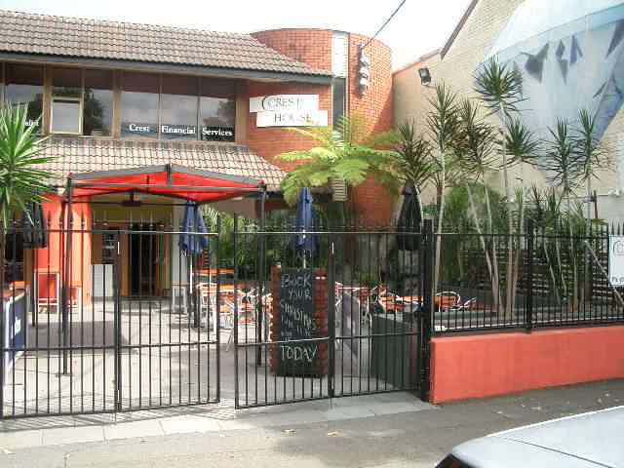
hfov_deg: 52.6
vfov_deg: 40.7
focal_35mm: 35
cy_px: 234
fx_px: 631
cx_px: 312
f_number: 4.3
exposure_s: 1/160
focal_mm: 5.8
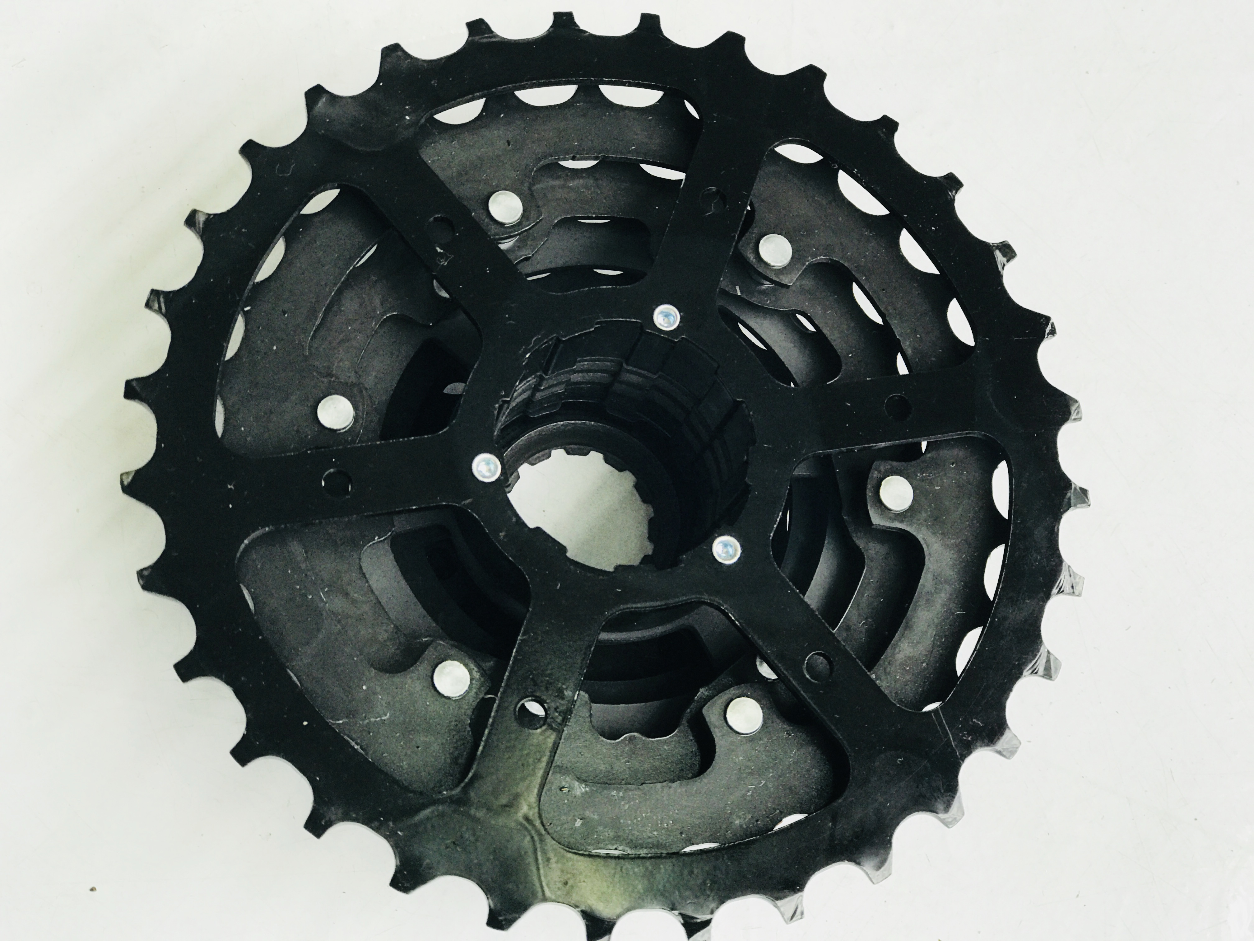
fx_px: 2065
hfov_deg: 33.8
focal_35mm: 57
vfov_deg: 25.7
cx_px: 627
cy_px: 470
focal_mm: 6.6
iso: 64
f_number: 2.8
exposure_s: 1/50
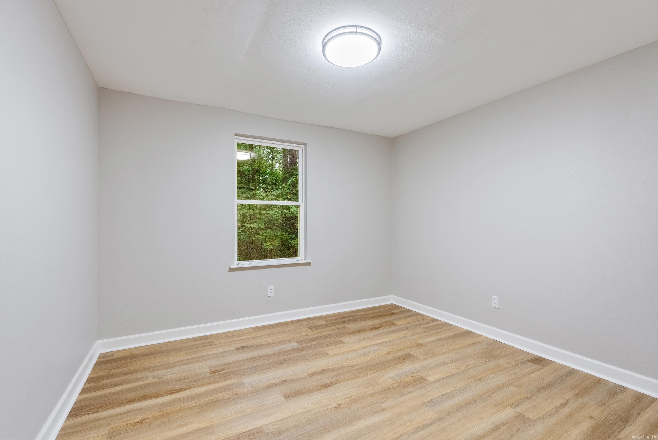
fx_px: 293
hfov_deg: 96.7
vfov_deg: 73.8
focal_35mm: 16
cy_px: 220
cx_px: 329
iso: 640
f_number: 9
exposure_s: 1/2
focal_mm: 16
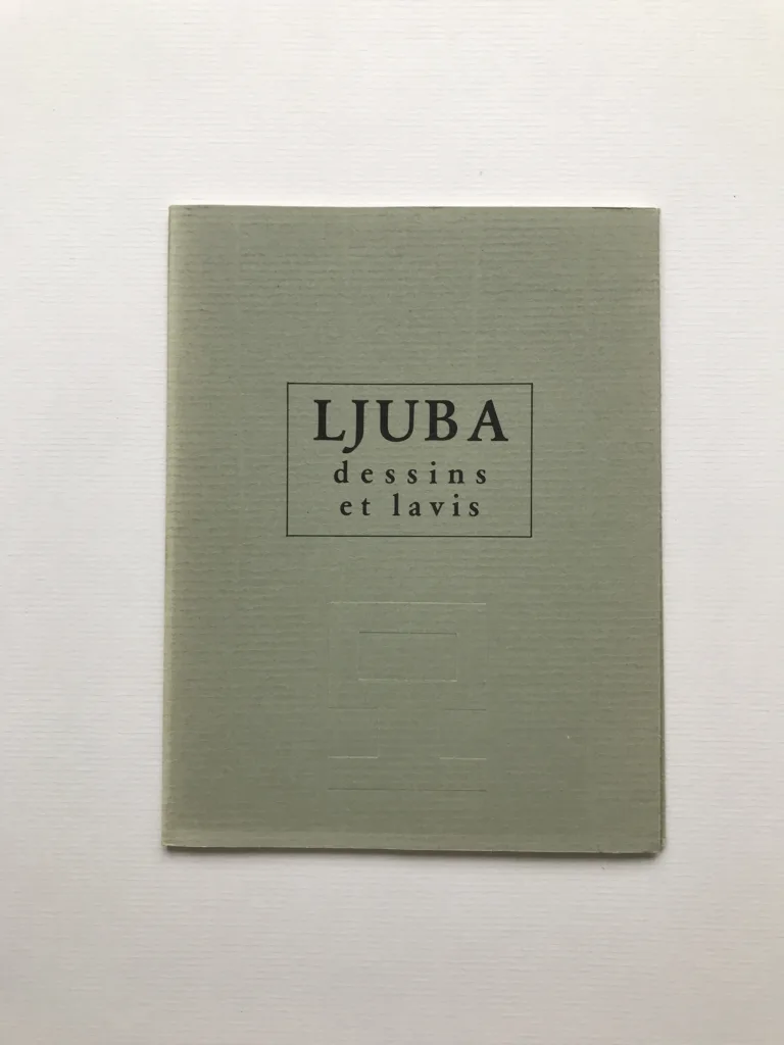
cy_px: 522
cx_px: 392
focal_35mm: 28
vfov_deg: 63.4
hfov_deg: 49.7
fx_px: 846
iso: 32
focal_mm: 3.99
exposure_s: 1/100
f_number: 1.8
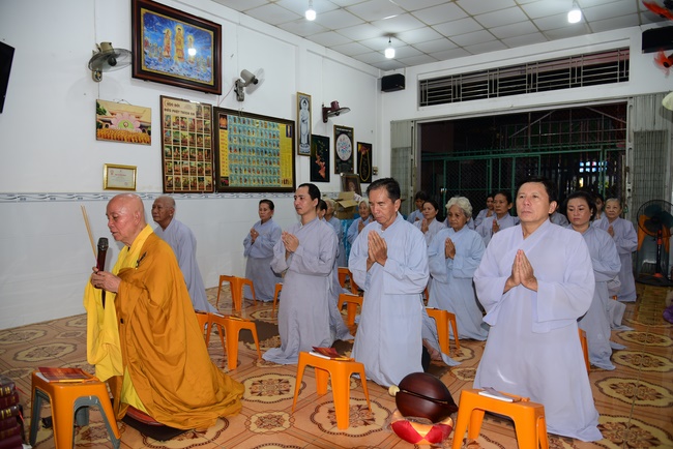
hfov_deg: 73.7
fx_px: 449
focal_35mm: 24
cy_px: 224
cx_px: 336
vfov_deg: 53.2
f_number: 4
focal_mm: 24
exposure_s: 1/60
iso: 320
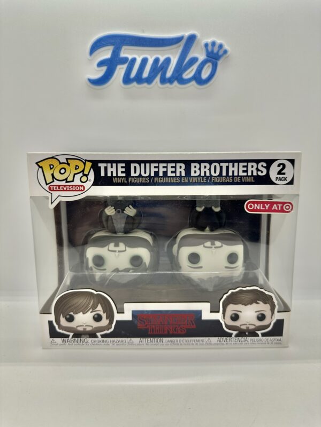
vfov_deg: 71.6
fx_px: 297
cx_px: 160
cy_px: 214
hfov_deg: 56.8
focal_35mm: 24
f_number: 1.78
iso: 64
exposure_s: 1/216
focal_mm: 6.86
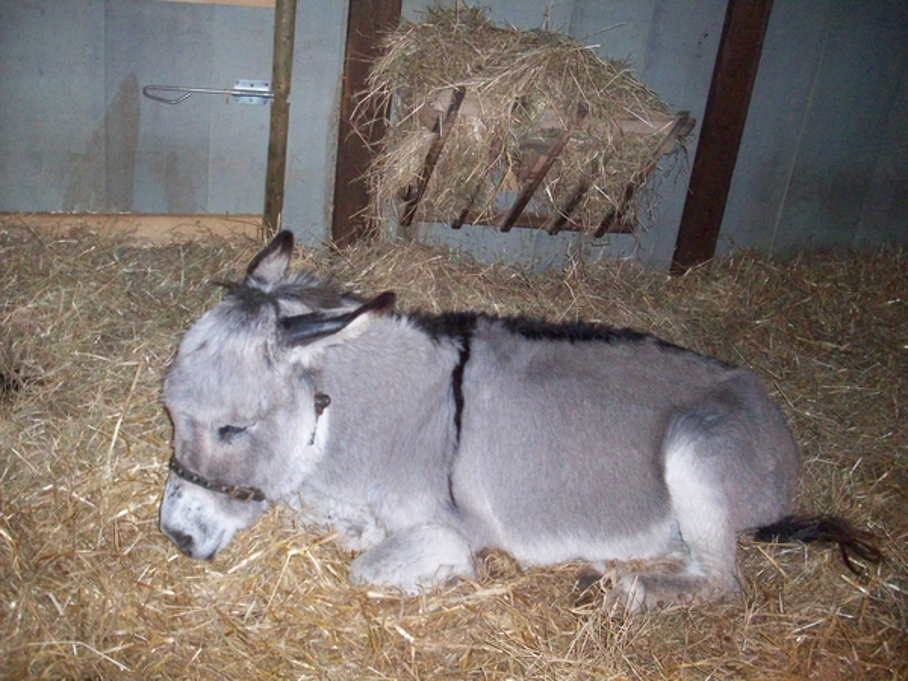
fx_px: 971
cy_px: 340
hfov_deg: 50.1
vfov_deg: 38.7
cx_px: 454
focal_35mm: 37
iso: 400
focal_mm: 6.2
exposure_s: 1/45
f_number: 2.8
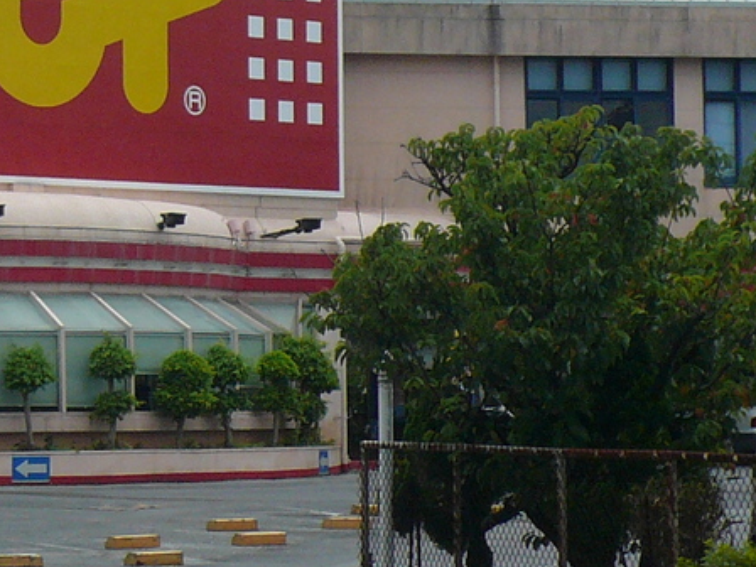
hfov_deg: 11.5
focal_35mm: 169
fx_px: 3691
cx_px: -91
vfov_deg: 8.8
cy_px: 209
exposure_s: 1/200
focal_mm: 8.1
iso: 100
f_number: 10
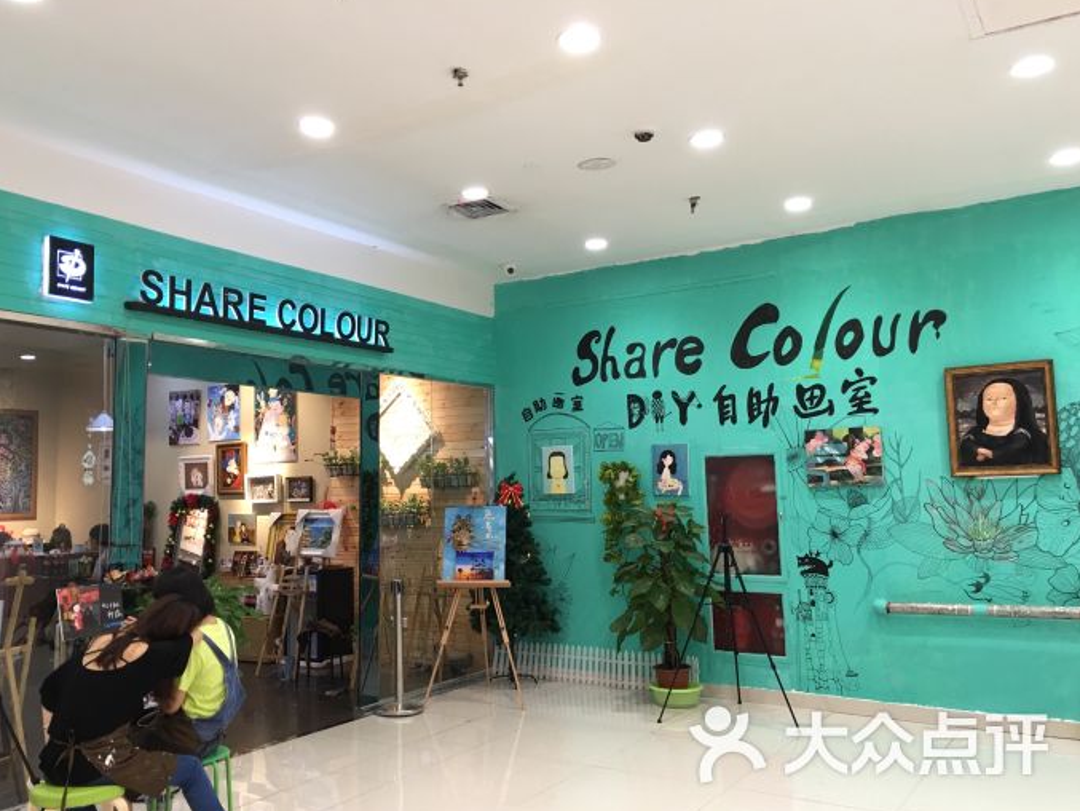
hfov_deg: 60.0
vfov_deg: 46.8
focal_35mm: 30
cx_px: 531
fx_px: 936
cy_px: 408
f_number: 2.2
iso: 40
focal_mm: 4.15
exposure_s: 1/17
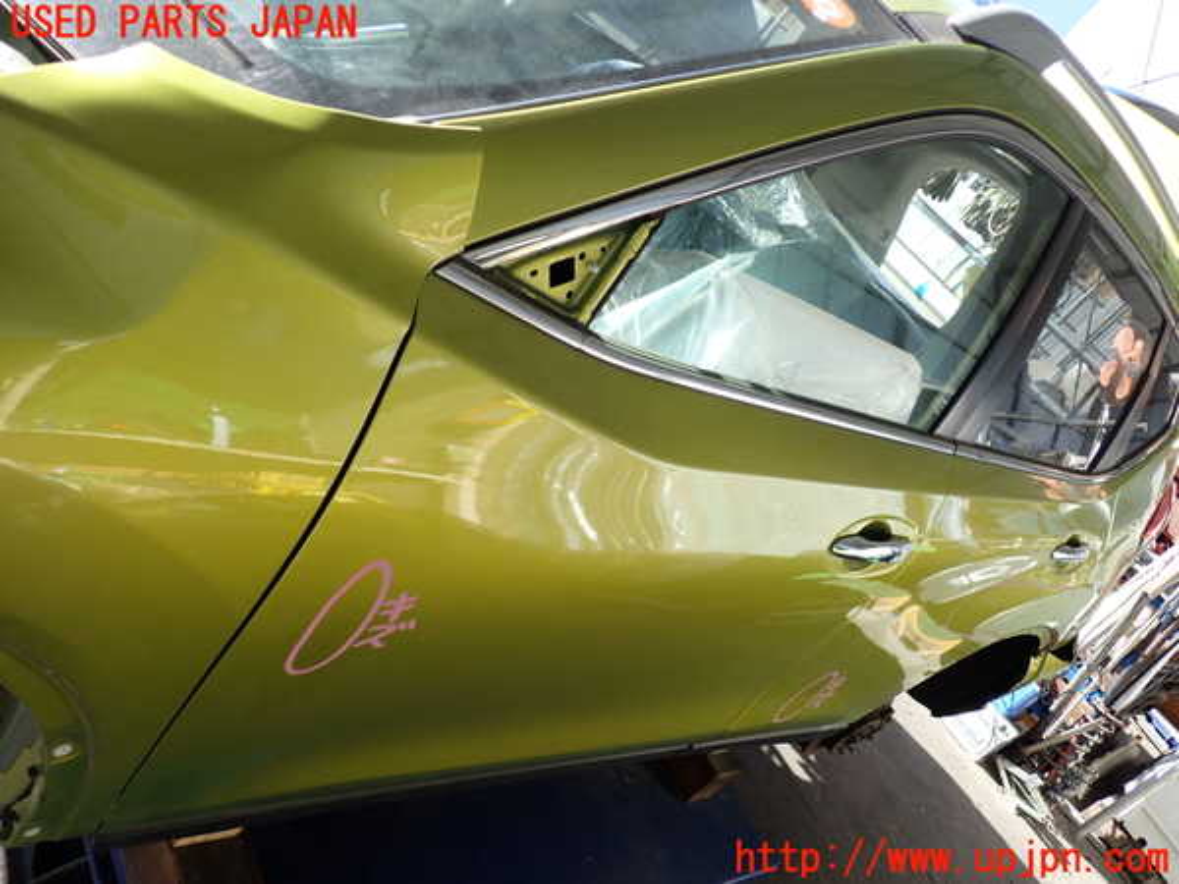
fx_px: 1022
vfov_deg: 46.8
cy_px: 442
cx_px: 590
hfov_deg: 60.0
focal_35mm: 30
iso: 100
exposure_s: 1/320
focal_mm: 5.4
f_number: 2.3
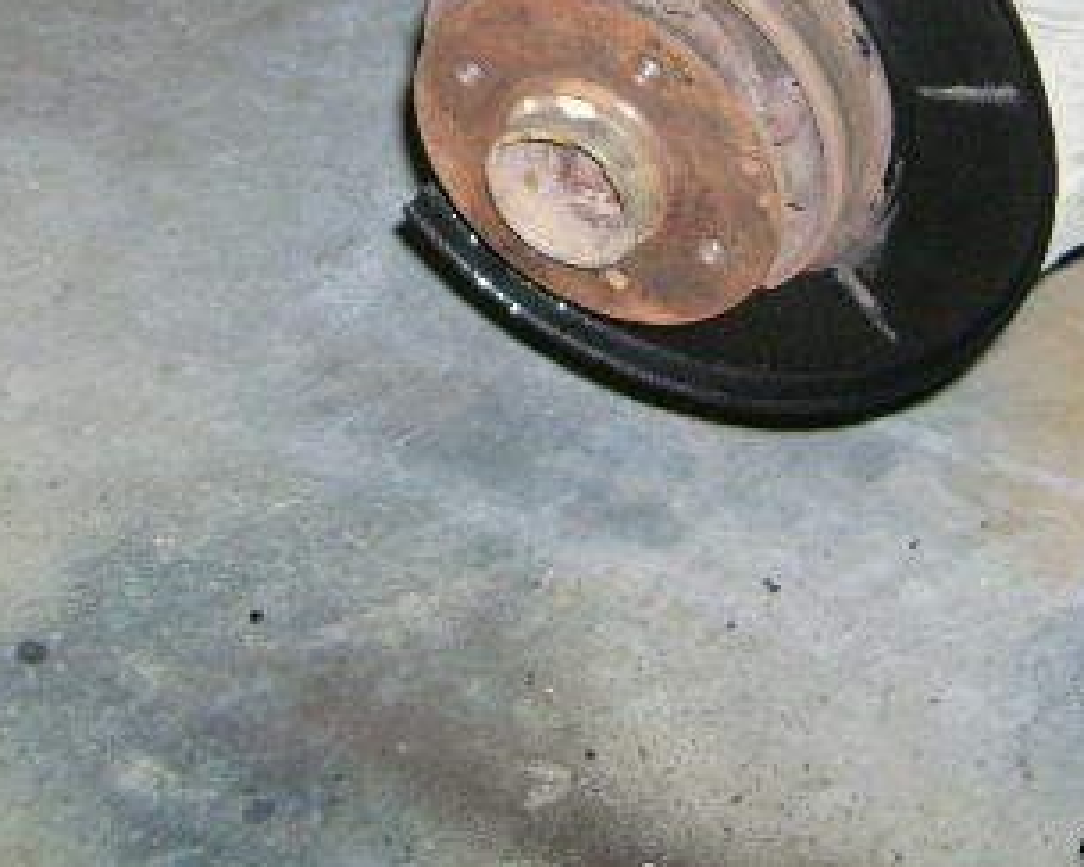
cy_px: 21
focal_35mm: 72
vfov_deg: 20.6
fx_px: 2309
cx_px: 553
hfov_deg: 26.4
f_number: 2.8
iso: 100
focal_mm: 5.95
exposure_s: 1/60
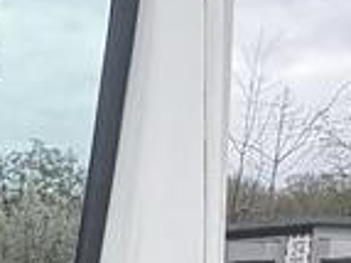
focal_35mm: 88
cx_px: -34
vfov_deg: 13.8
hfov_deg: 21.2
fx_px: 892
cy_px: 553
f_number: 2.2
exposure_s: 1/578
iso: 40
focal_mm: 2.22
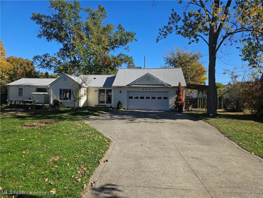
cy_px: 99
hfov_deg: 73.9
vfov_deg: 58.9
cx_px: 132
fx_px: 175
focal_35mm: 23
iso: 25
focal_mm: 5.4
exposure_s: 1/1429
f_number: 1.8
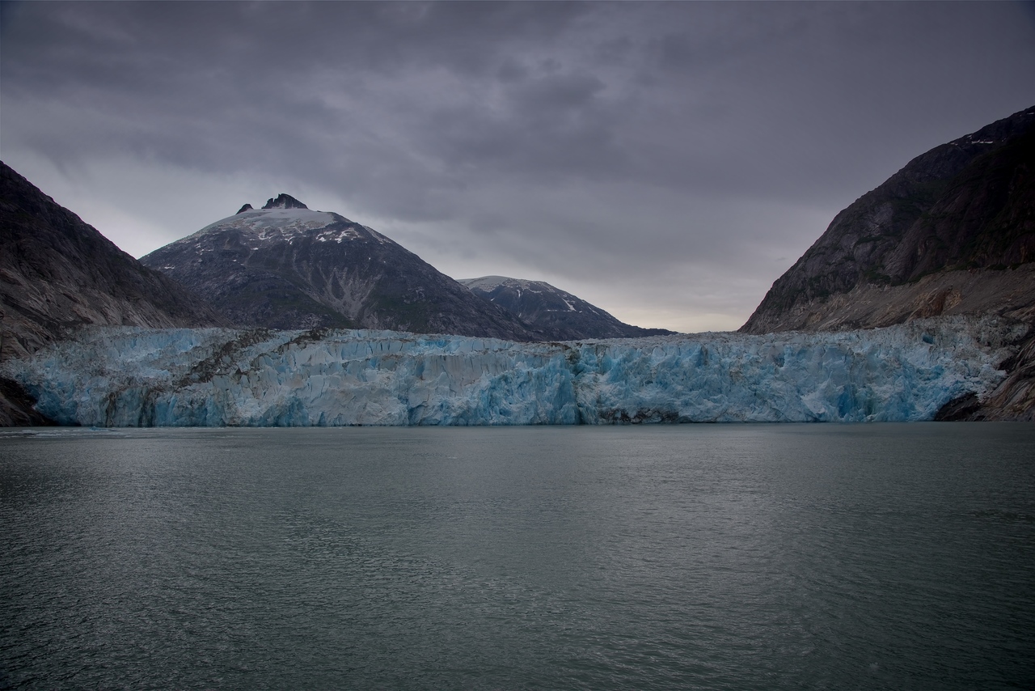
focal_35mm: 24
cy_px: 346
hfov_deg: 73.7
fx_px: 690
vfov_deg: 53.2
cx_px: 518
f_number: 7.1
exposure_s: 1/125
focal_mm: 24
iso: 100
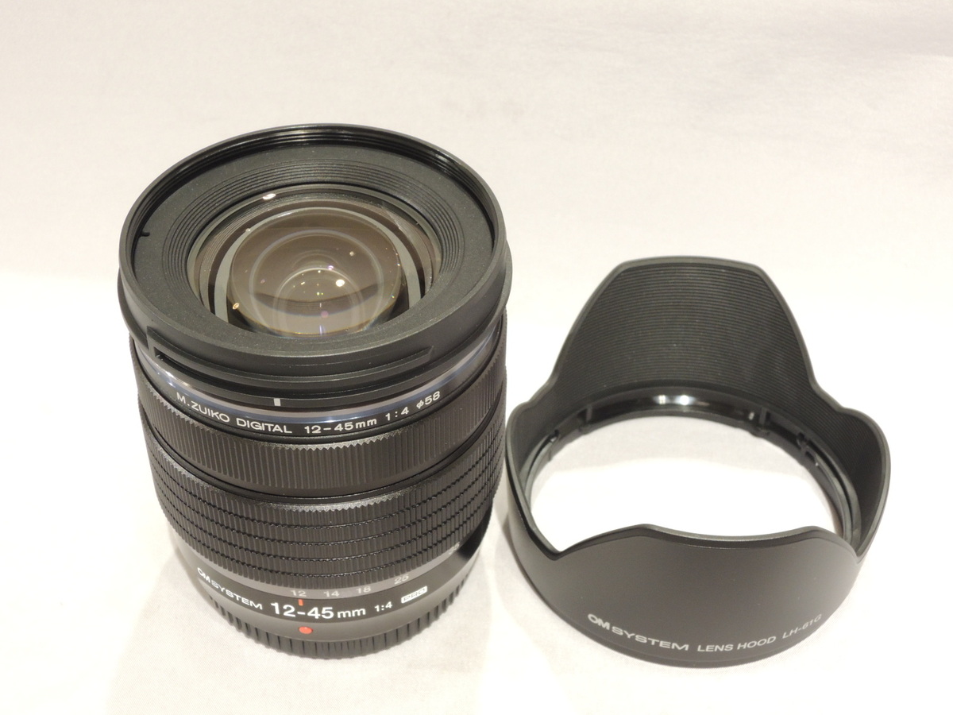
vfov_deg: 26.6
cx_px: 476
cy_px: 358
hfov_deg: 34.9
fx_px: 1514
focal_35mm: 55
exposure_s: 1/25
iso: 400
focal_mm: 9.9
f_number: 6.3
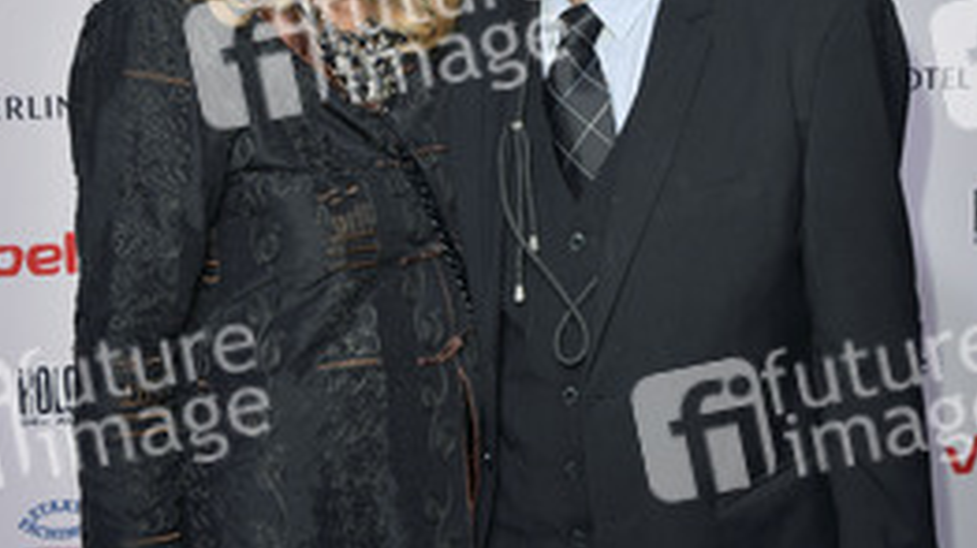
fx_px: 1450
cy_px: 227
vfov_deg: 21.4
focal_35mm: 56
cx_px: 485
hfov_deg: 37.2
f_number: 7.1
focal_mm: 35
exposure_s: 1/200
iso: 1250
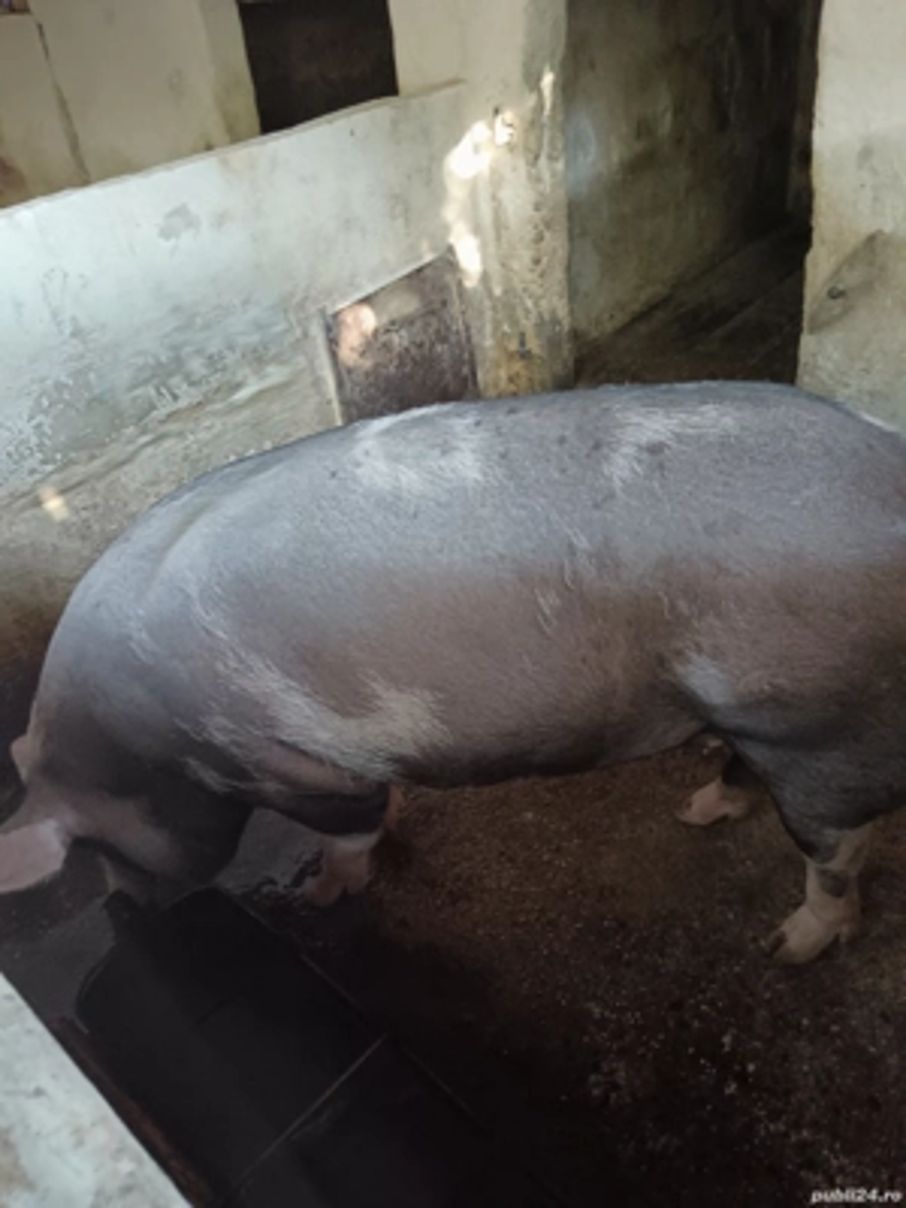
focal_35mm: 27
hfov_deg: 51.4
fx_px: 942
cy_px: 604
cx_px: 453
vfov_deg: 65.3
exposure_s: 1/100
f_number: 1.9
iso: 3759
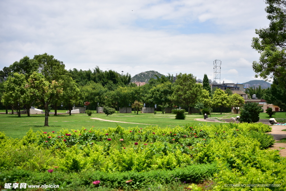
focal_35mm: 45
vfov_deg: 29.9
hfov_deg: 43.6
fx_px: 358
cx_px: 143
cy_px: 96
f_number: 2.8
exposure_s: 1/4000
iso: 200
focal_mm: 45
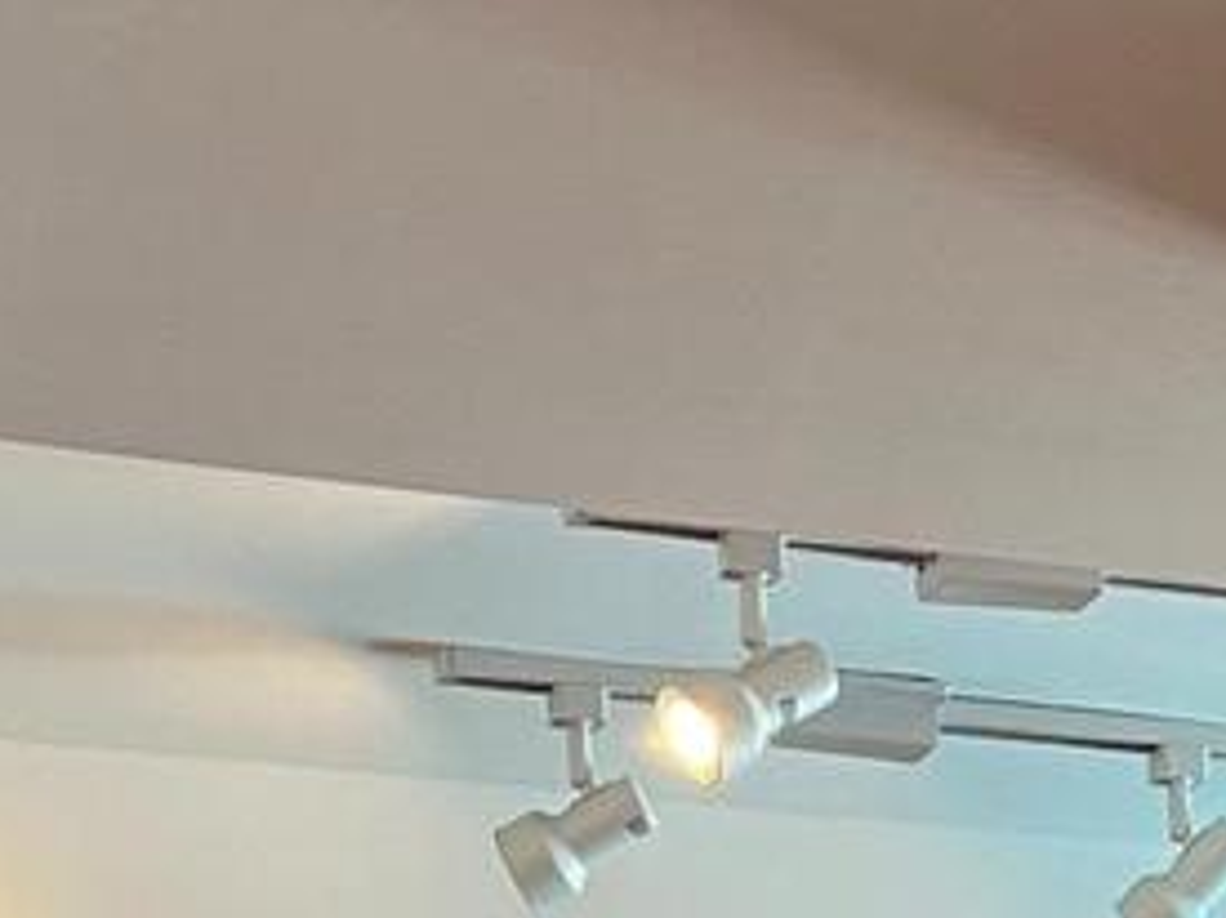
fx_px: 4815
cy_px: 2331
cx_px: 1409
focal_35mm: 136
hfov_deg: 14.1
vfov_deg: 9.5
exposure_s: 1/60
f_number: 1.6
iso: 320
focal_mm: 5.1
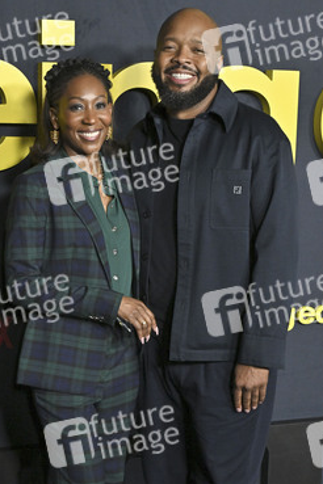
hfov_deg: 26.0
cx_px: 150
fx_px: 700
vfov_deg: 38.2
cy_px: 240
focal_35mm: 52
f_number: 5.6
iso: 2500
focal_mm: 48
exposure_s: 1/320
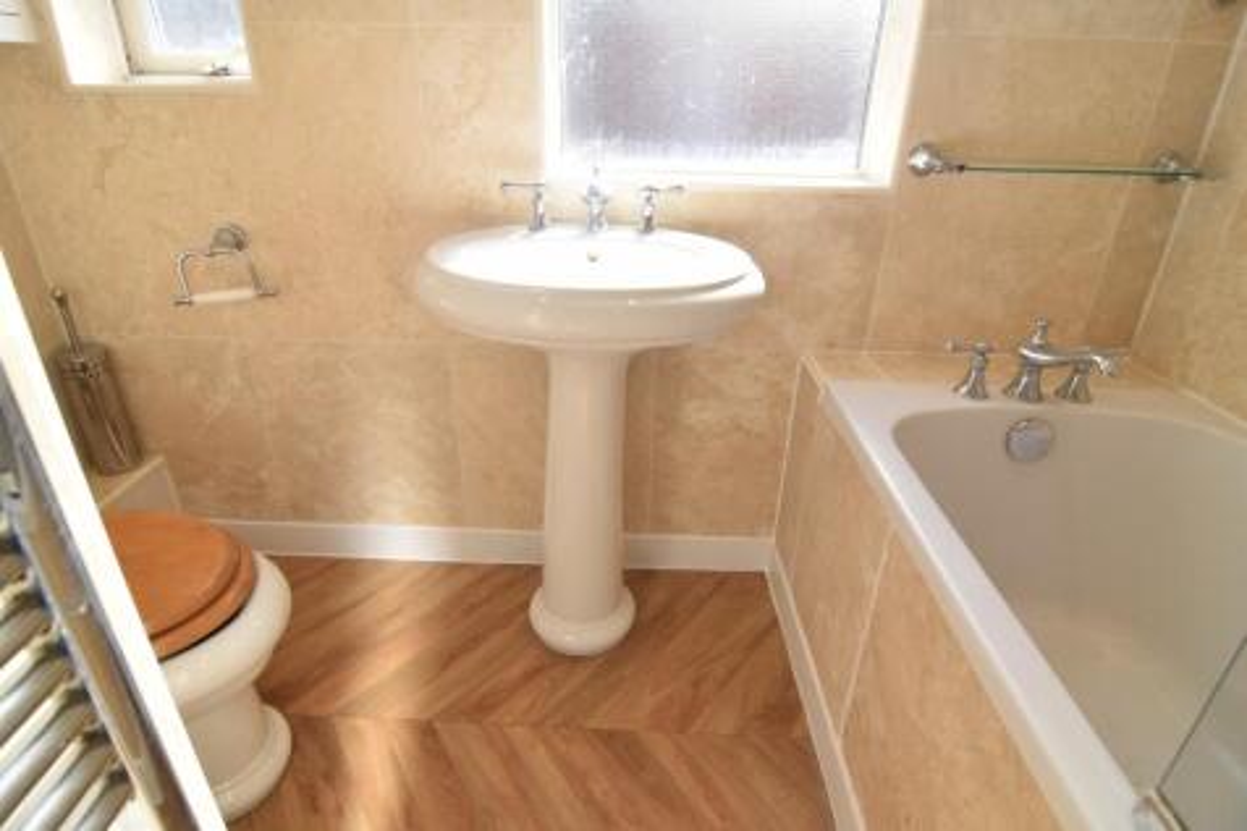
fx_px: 623
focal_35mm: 18
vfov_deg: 67.3
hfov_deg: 90.0
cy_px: 416
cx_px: 624
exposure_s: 1/200
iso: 400
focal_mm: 12
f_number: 7.1
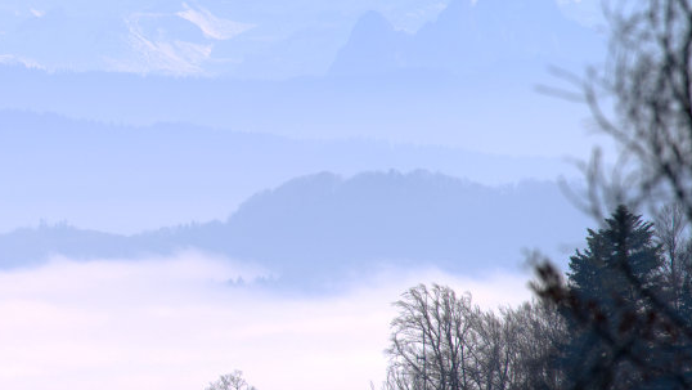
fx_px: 11435
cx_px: -221
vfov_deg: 2.0
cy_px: -23
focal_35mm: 623
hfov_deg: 3.5
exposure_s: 1/1600
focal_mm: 200
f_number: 5
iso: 100
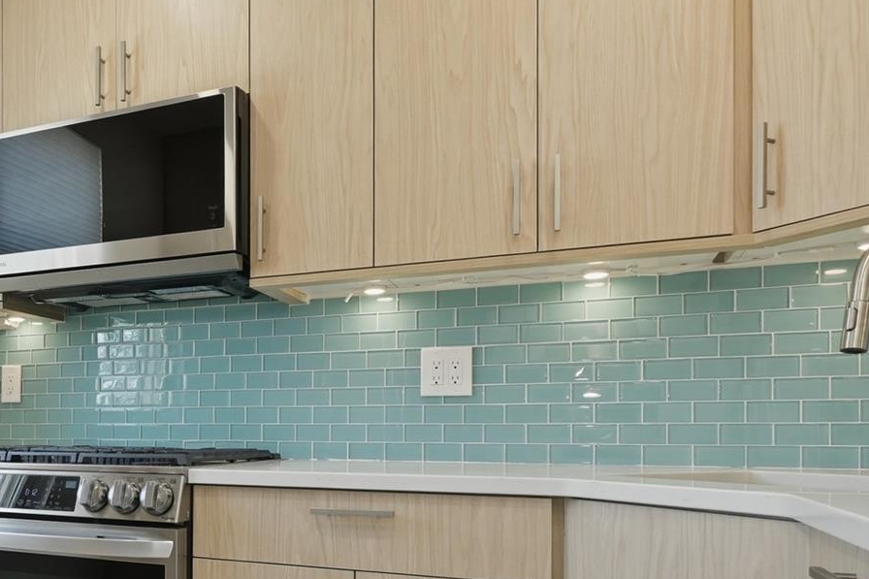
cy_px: 423
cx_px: 175
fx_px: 772
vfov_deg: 40.1
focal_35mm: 32
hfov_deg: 54.7
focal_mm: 14
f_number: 11
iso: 250
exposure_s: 1/10
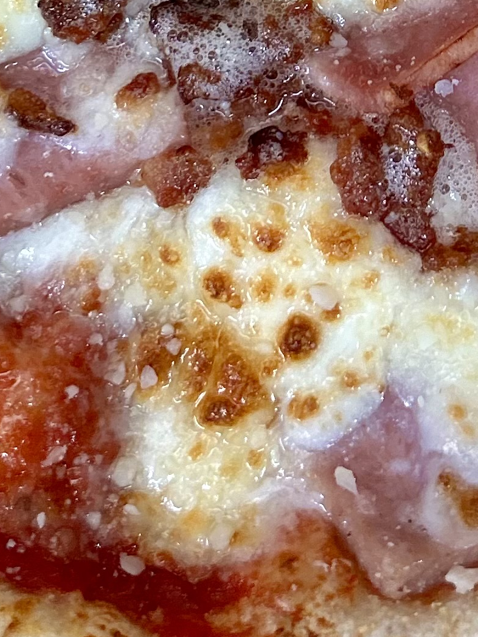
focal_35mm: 100
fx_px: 1841
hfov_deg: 14.6
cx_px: 424
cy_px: -245
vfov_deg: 18.0
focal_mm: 5.7
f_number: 1.5
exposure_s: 1/120
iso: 125
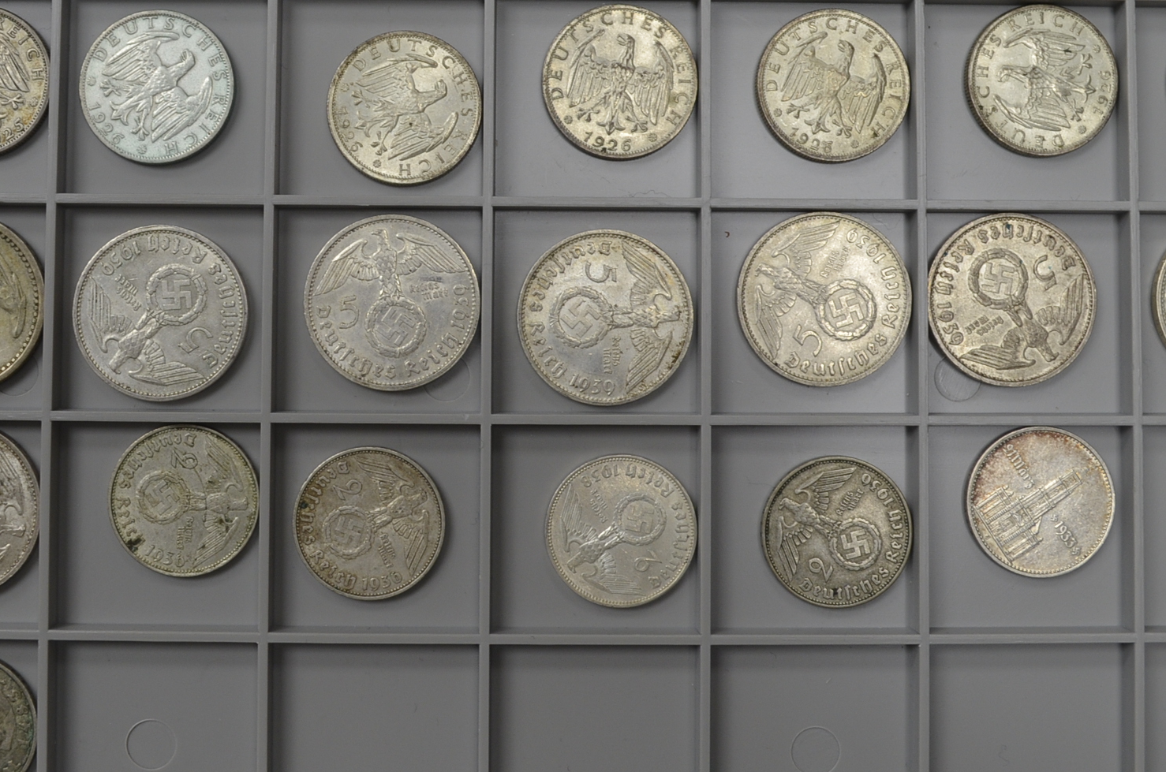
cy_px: 227
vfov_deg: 26.6
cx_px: 478
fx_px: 1616
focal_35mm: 50
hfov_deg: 39.5
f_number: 5.6
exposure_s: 1/60
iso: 280
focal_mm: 20
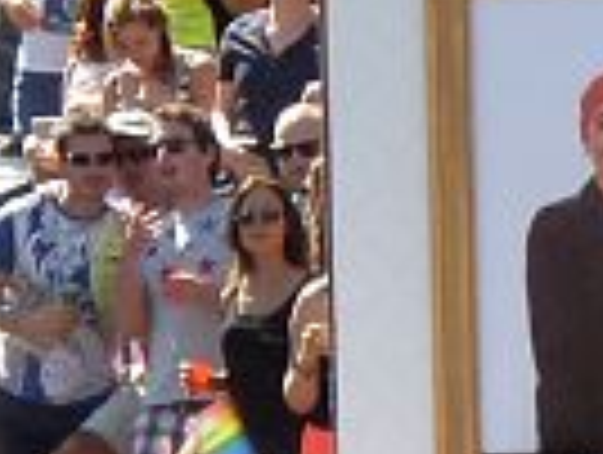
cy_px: 45
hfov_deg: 1.3
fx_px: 26107
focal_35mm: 1496
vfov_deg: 1.0
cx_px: 1436
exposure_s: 1/125
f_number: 4.5
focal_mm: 32.1
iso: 80
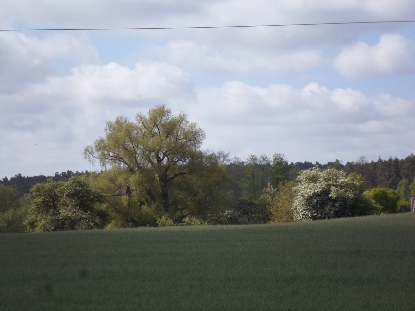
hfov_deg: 15.8
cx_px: 208
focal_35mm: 125
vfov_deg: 11.9
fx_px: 1499
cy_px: 156
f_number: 6.3
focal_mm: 22.5
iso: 80
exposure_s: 1/250
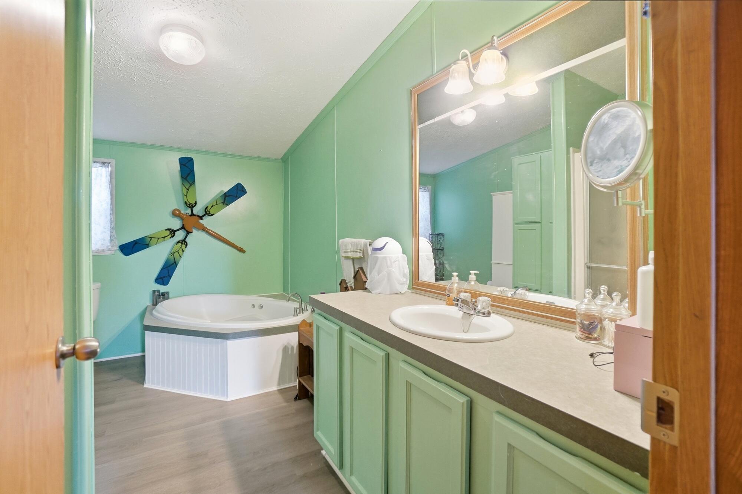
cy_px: 247
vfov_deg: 77.2
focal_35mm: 15
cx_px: 371
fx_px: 309
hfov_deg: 100.4
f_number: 6.3
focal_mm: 10
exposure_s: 1/80
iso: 125
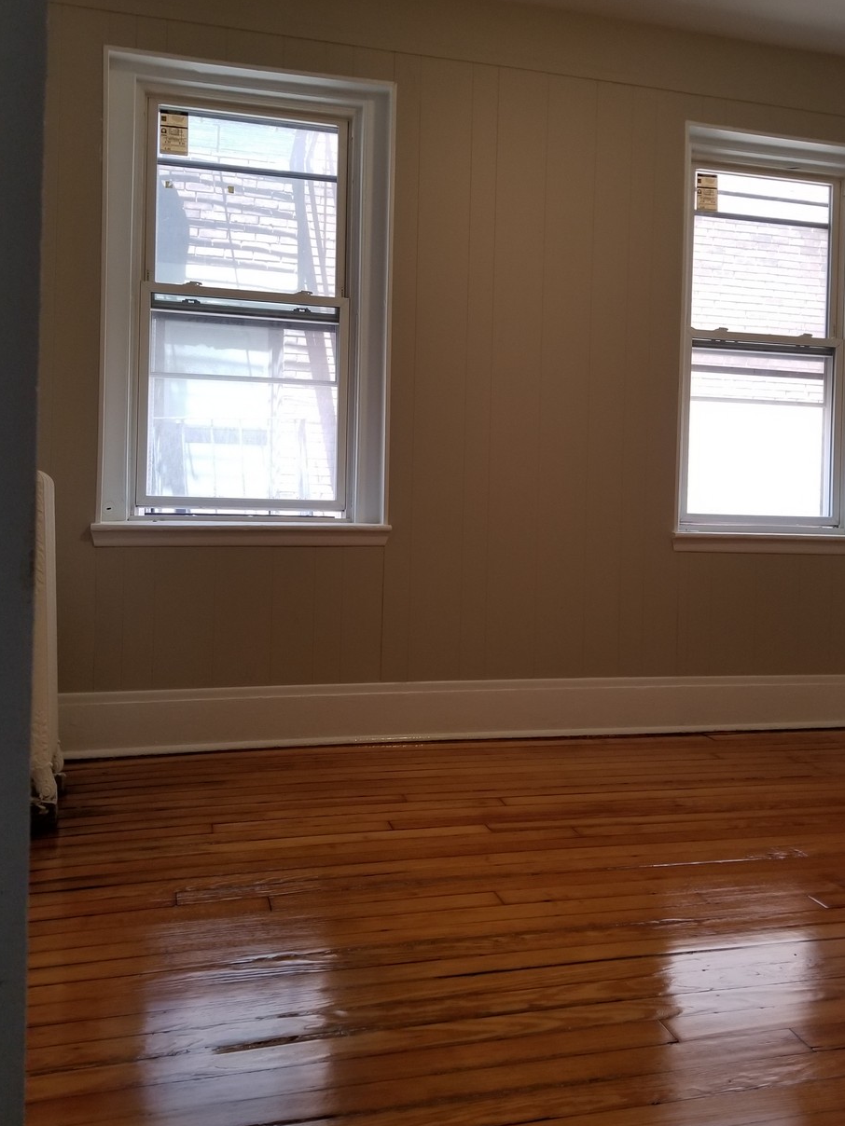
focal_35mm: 31
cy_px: 531
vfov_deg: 58.3
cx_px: 464
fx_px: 1009
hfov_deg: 45.4
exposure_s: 1/120
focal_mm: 4.25
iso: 160
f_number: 1.7
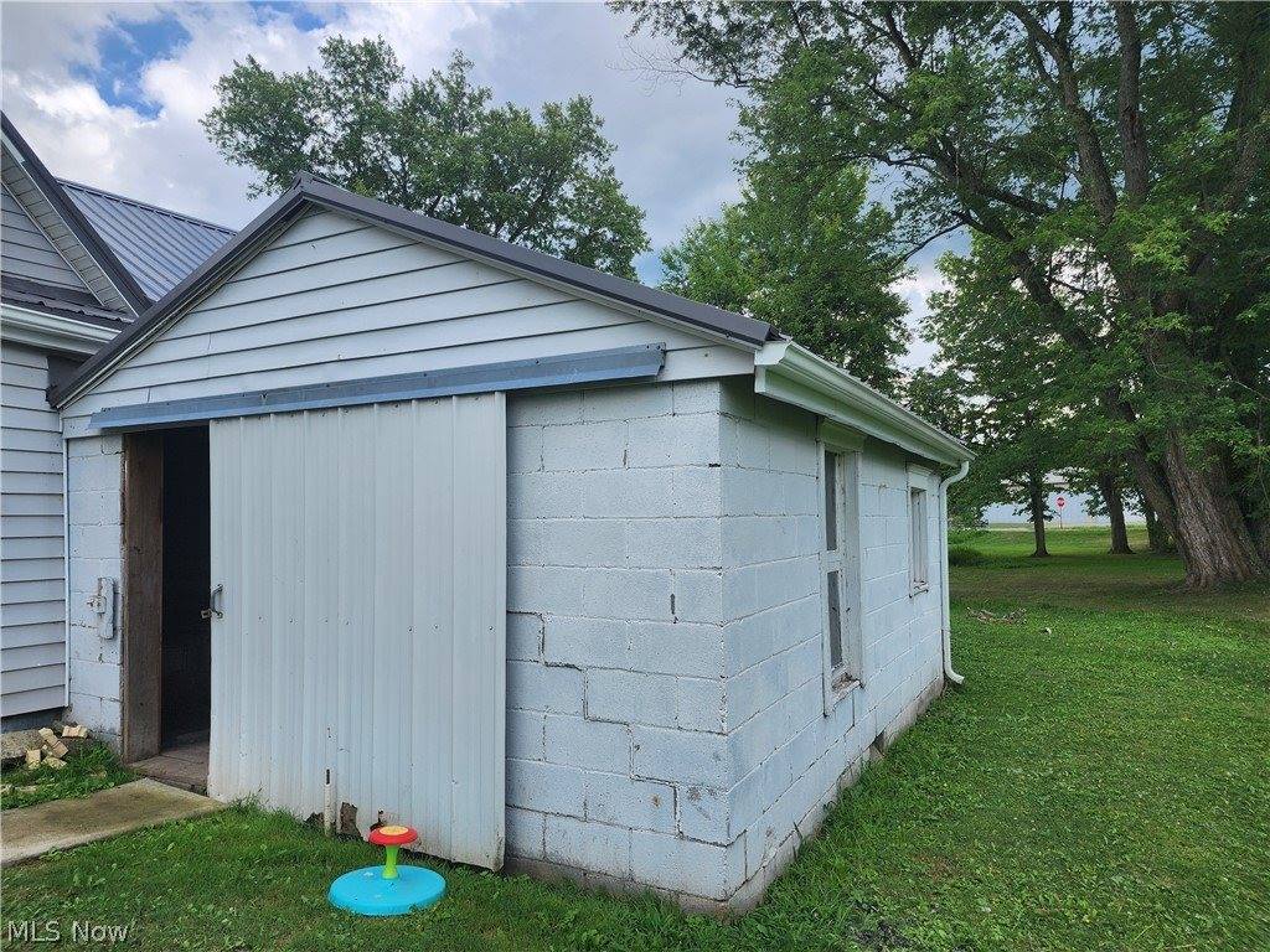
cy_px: 476
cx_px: 635
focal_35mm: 23
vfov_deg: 58.9
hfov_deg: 73.9
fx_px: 844
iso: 12
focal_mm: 6.4
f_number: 1.8
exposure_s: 1/670
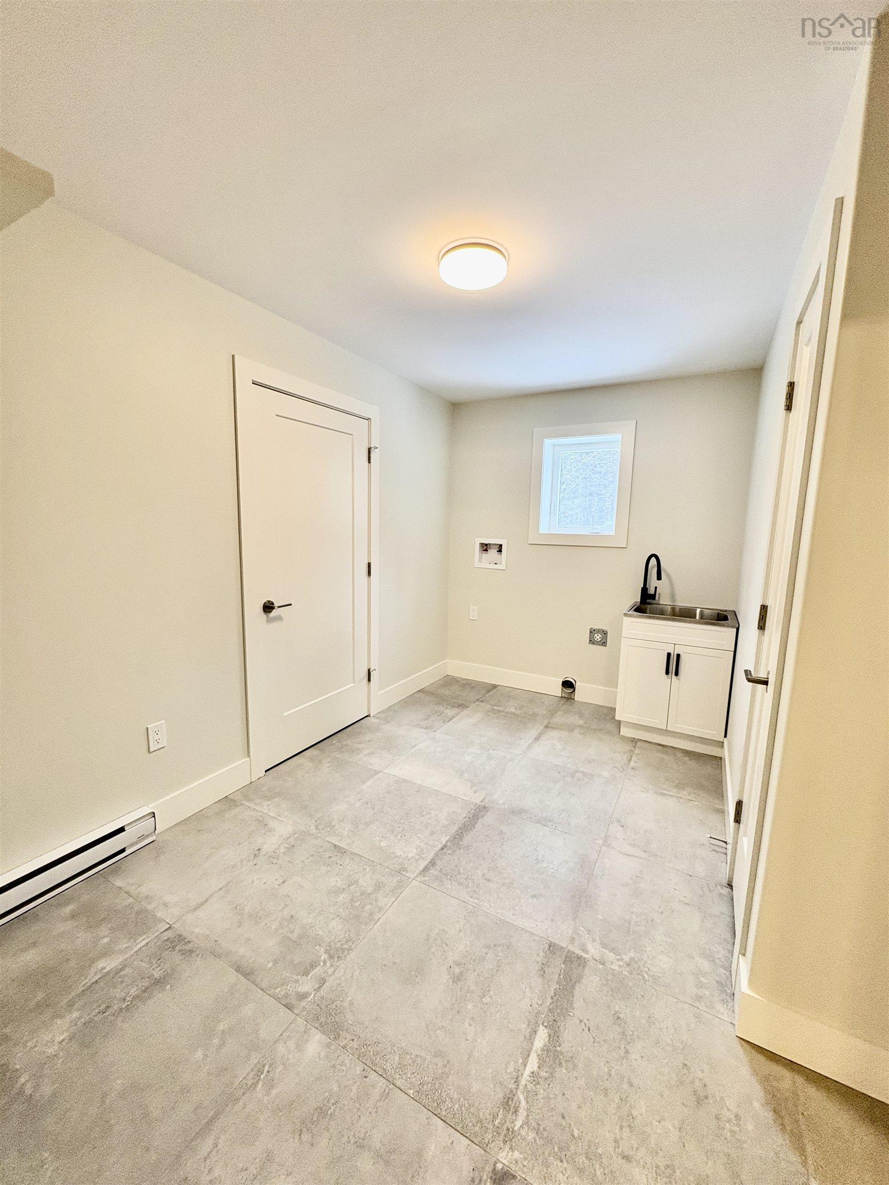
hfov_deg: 85.7
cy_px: 592
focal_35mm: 14
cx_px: 444
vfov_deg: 102.1
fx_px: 479
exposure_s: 1/60
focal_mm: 2.22
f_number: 2.2
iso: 200
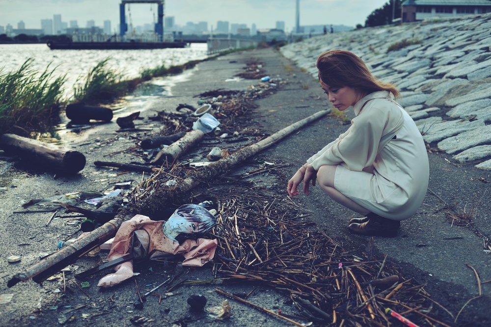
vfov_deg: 27.0
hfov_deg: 39.6
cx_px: 246
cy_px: 164
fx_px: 682
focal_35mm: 50
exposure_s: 1/125
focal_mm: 50
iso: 200
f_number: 4.5
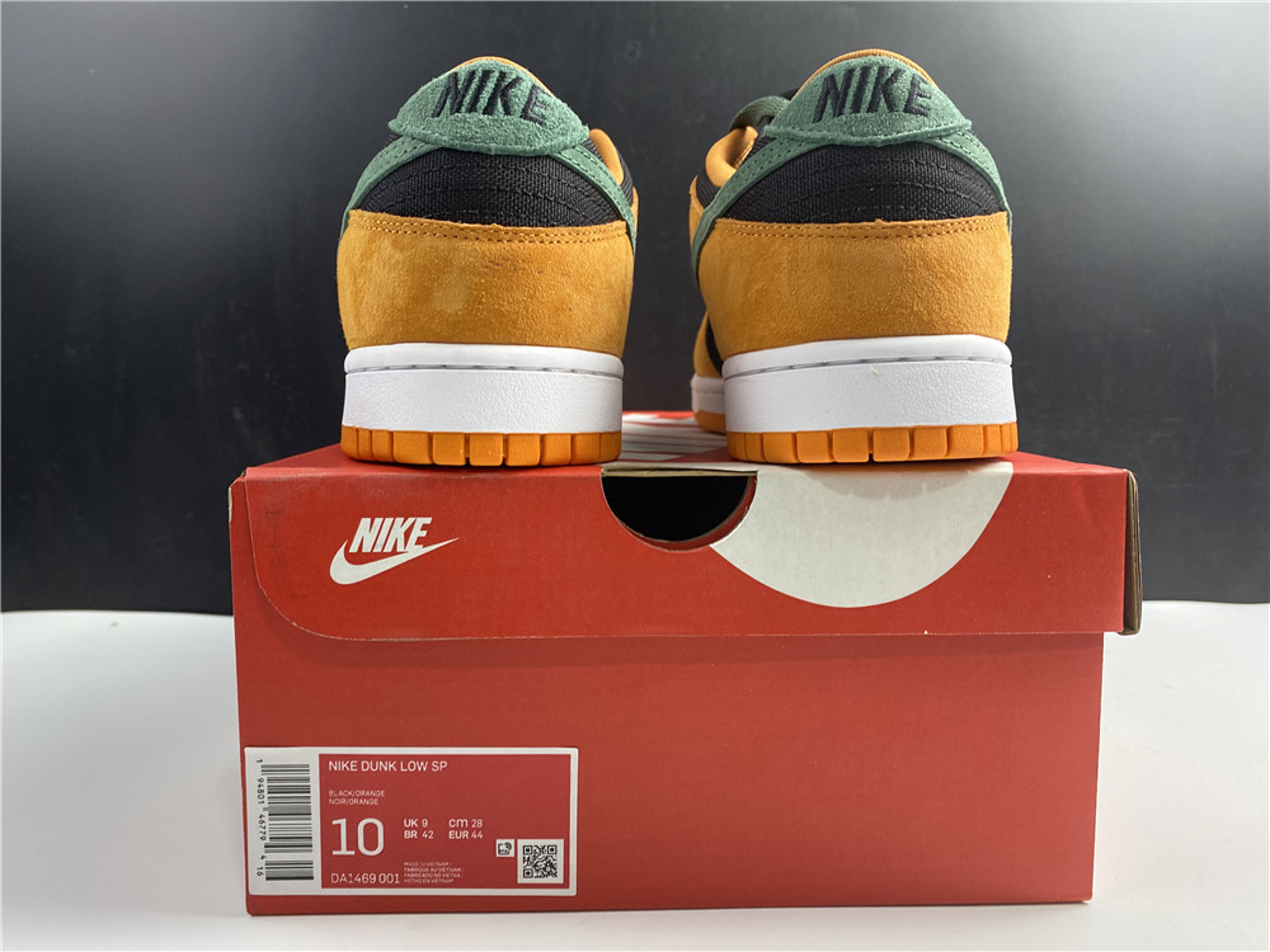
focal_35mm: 26
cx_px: 635
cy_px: 476
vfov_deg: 53.1
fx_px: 954
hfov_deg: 67.3
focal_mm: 4.25
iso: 80
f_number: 1.8
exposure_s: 1/50
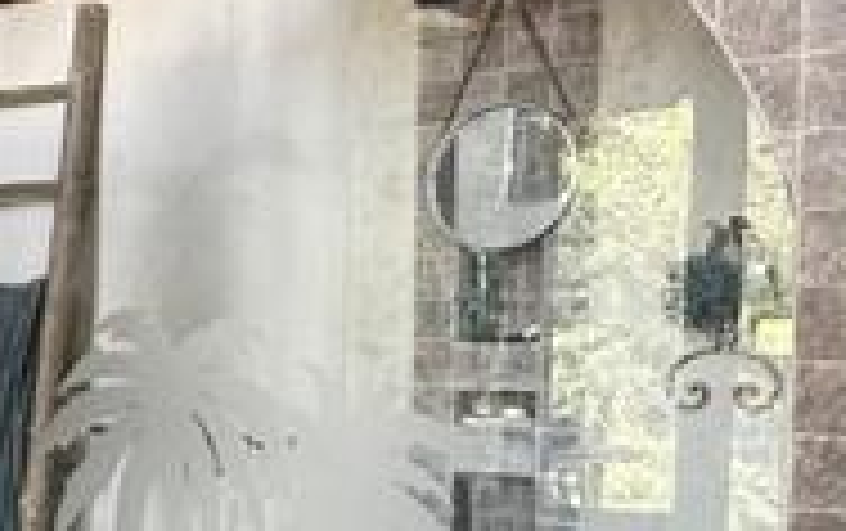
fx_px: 1454
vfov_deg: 20.4
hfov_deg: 27.5
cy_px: 446
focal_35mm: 63
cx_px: -234
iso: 250
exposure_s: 1/99
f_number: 2.2
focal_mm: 2.22
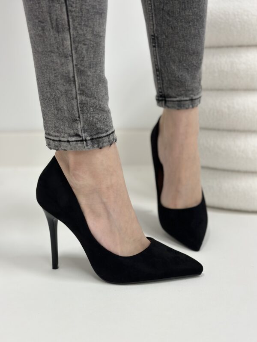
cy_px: 171
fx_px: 475
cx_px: 128
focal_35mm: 48
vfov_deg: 39.7
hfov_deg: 30.3
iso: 125
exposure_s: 1/78
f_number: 1.78
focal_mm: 6.86
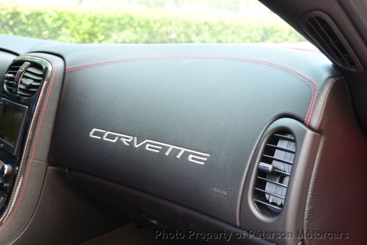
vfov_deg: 34.2
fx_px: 397
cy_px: 122
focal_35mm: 39
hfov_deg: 49.6
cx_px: 184
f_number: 4.5
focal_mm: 26
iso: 400
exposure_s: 1/40
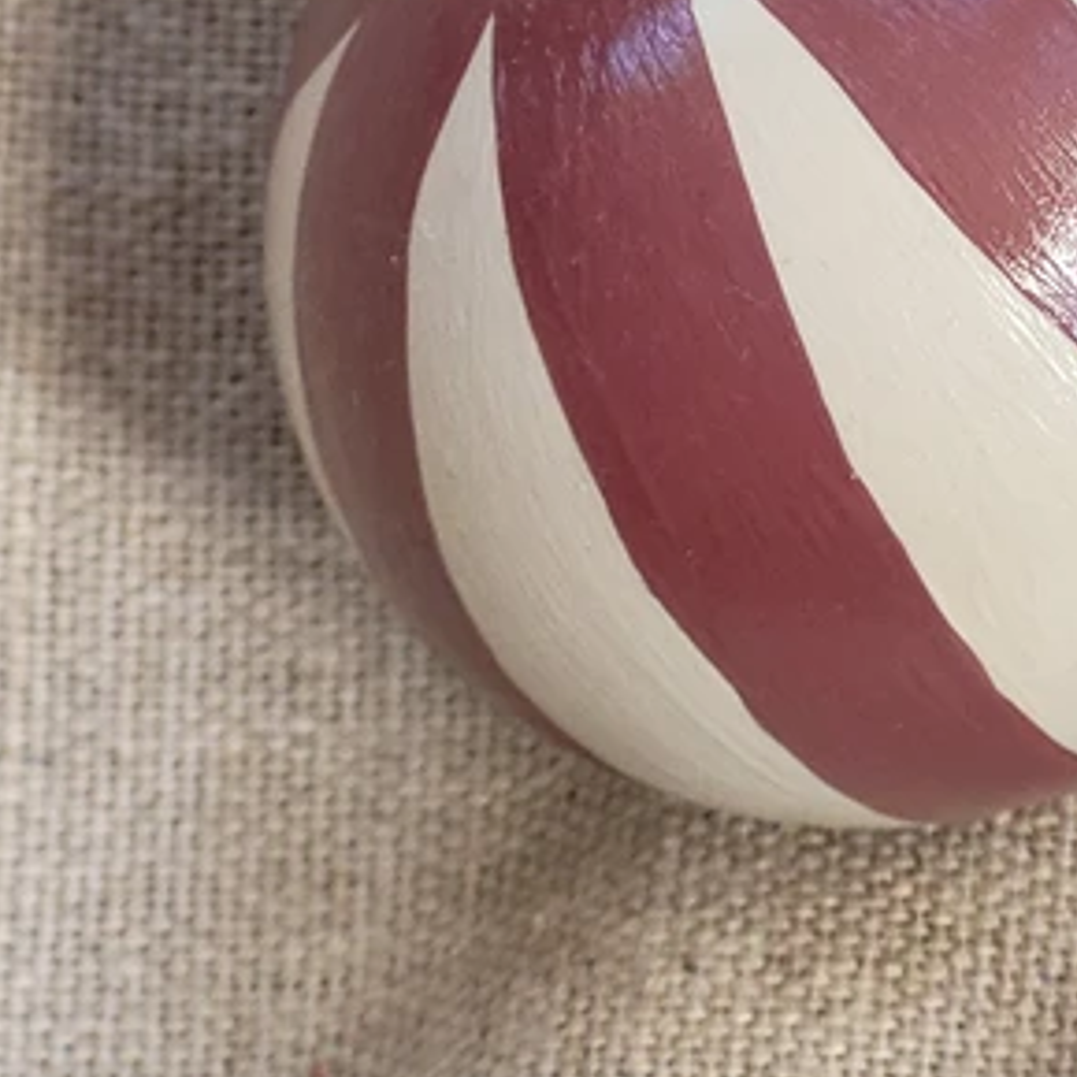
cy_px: 93
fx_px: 7181
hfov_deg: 8.5
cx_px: 969
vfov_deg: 8.5
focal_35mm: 204
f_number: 2.4
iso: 125
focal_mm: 7.12
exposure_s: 1/50
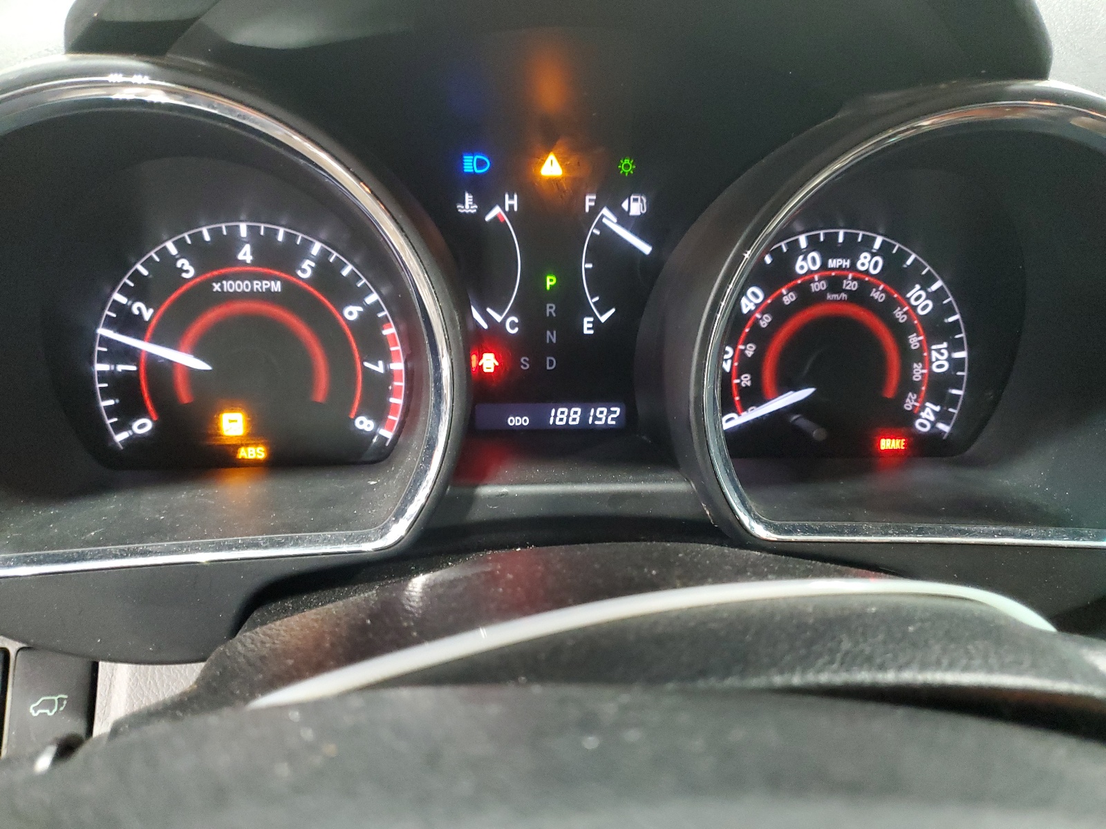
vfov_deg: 53.1
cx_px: 553
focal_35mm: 26
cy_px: 414
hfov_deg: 67.3
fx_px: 831
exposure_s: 1/17
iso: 395
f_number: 1.5
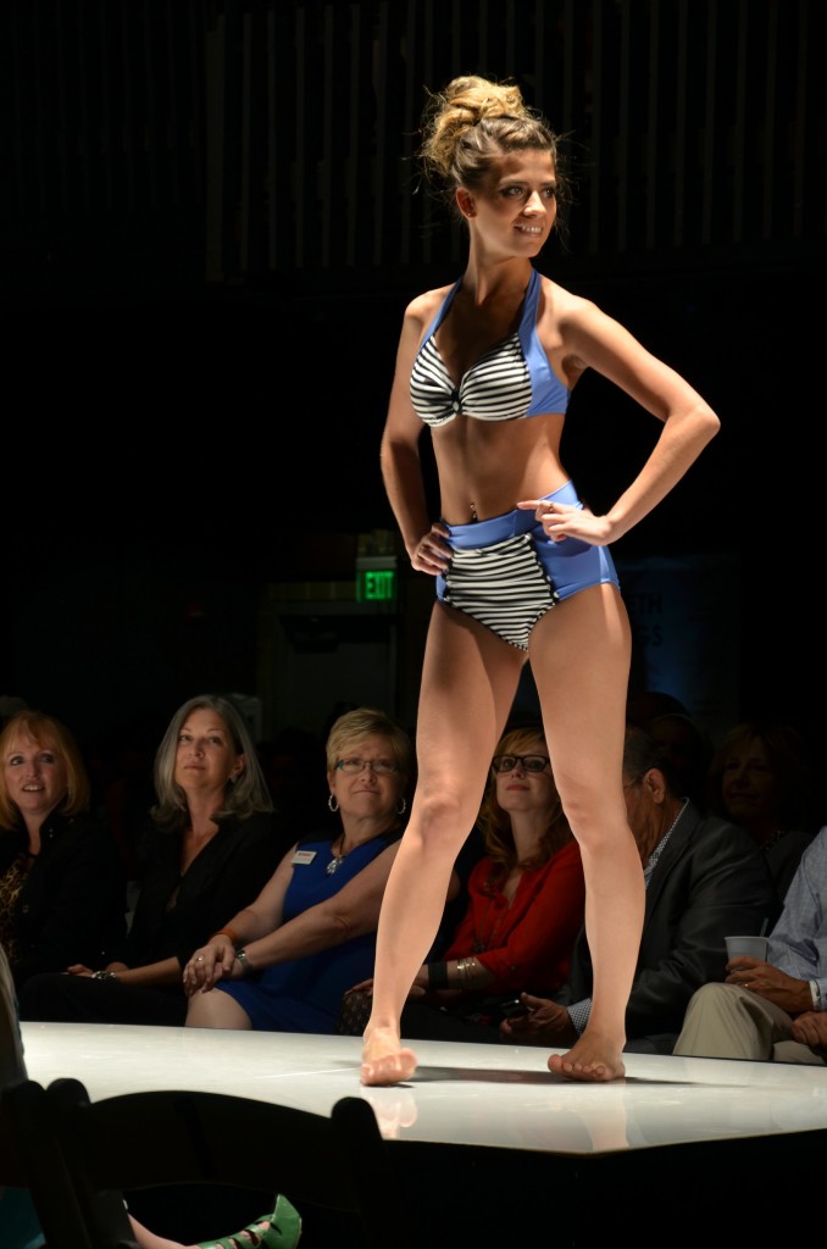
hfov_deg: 10.1
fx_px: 4674
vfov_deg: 15.2
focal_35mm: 135
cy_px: 624
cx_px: 414
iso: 400
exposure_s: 1/60
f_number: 5.6
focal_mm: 90
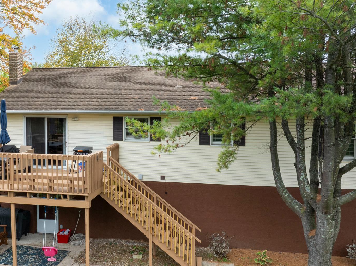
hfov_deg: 50.5
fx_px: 370
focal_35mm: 36
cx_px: 119
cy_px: 122
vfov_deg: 39.6
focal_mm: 12.29
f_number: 7.1
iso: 100
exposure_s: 1/80
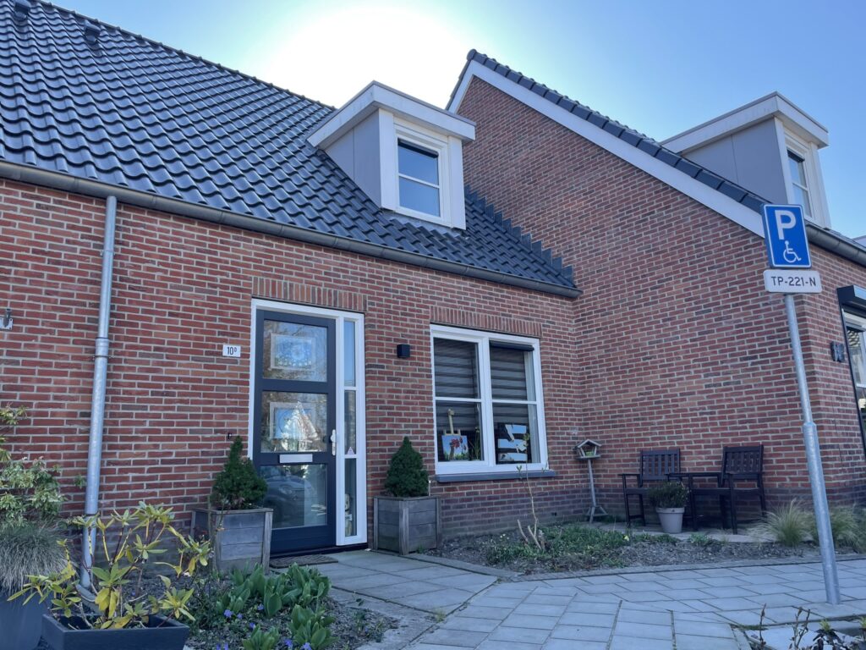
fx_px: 650
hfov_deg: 67.3
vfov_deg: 53.1
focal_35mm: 26
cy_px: 325
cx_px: 433
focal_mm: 4.2
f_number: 1.6
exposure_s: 1/569
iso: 32
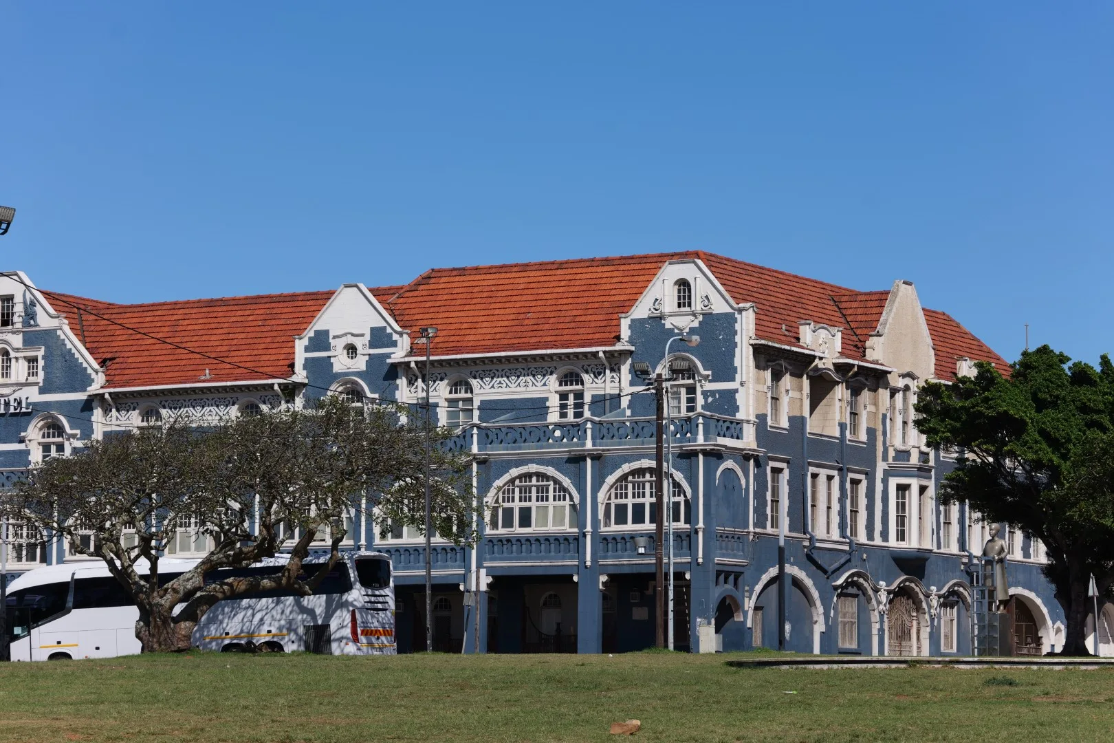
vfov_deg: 12.8
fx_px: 3311
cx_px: 557
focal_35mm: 107
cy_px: 372
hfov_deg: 19.1
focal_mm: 107
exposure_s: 1/400
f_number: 8
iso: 100
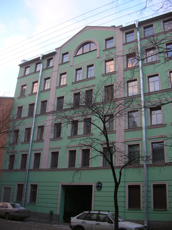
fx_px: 232
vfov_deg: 52.7
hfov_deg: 40.7
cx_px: 86
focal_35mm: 35
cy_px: 115
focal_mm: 5.8
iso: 50
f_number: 2.8
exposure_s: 1/49.6
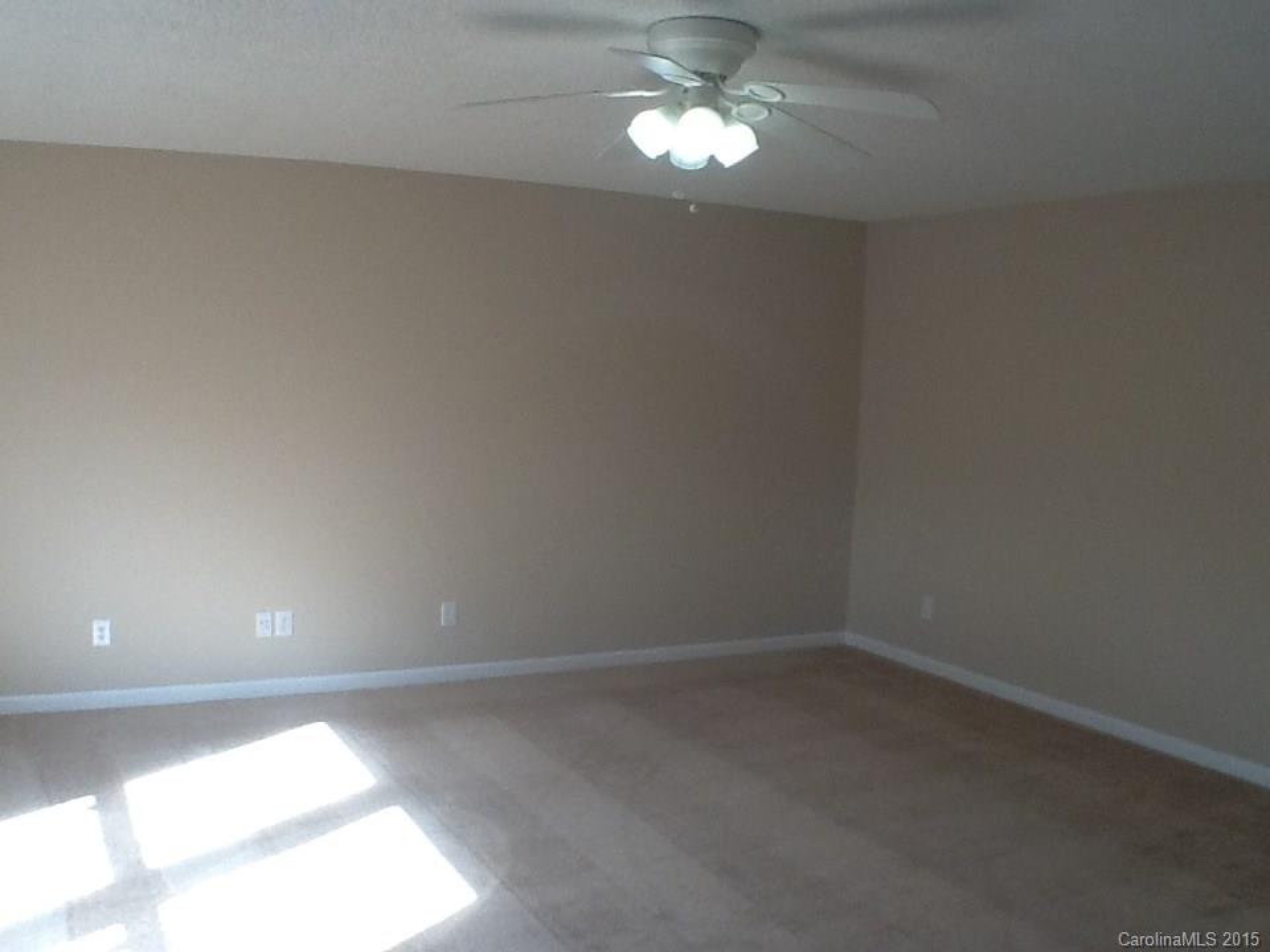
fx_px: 1614
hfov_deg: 42.9
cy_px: 476
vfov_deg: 32.9
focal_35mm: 44
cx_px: 635
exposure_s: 1/120
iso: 64
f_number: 2.4
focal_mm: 2.03
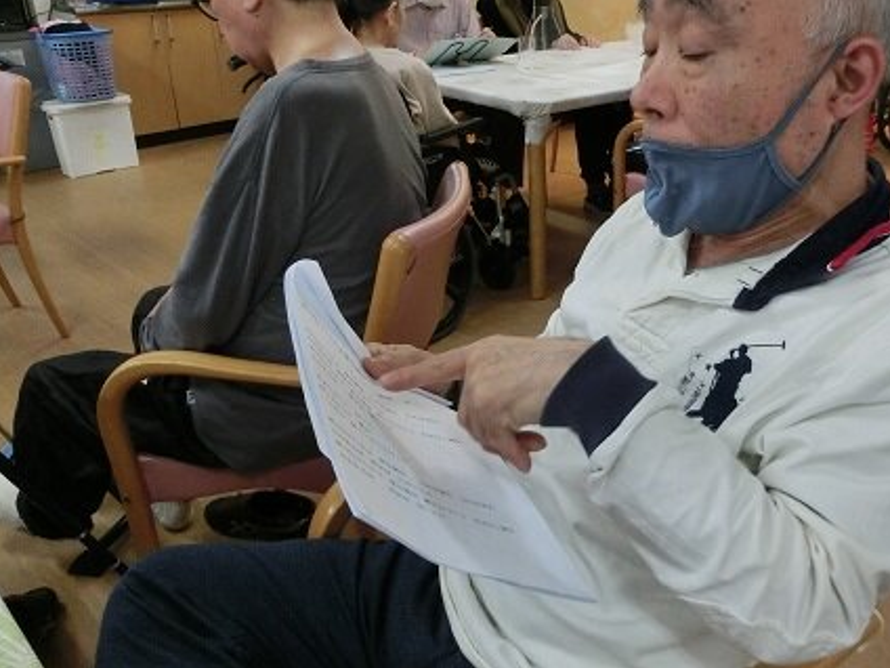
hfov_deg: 52.8
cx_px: 600
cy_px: 317
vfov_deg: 41.8
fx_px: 874
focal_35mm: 34
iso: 320
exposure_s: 1/60
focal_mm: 4.5
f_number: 3.5
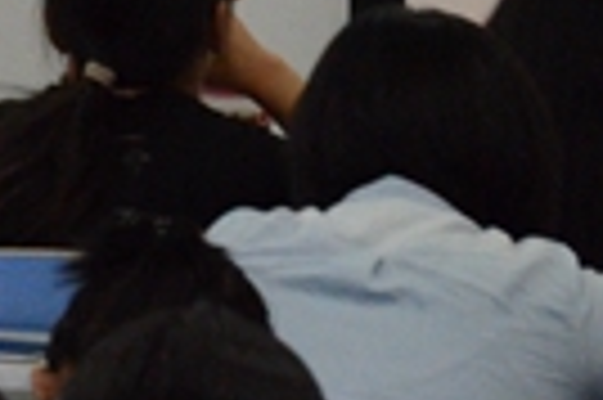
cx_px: -320
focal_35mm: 502
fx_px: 8398
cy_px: -499
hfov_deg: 4.1
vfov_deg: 2.7
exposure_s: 1/60
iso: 3200
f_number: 5.3
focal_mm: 56
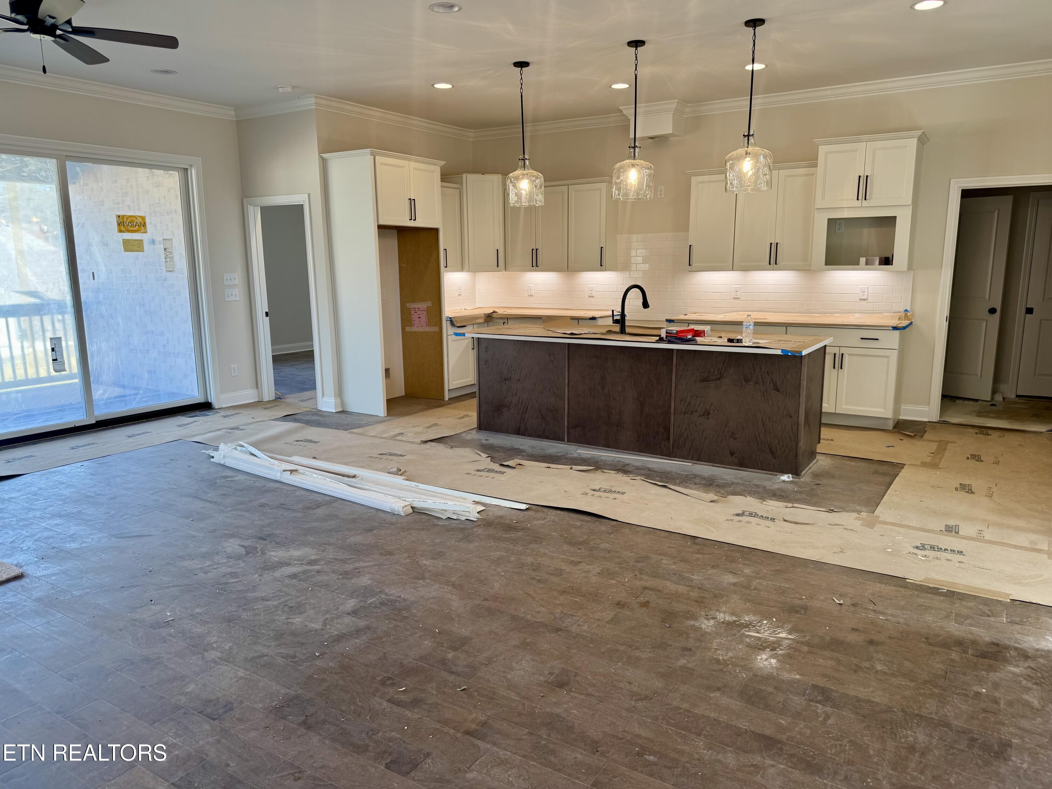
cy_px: 394
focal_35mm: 24
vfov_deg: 56.8
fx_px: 729
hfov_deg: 71.6
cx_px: 526
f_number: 1.78
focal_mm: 6.76
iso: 80
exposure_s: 1/120
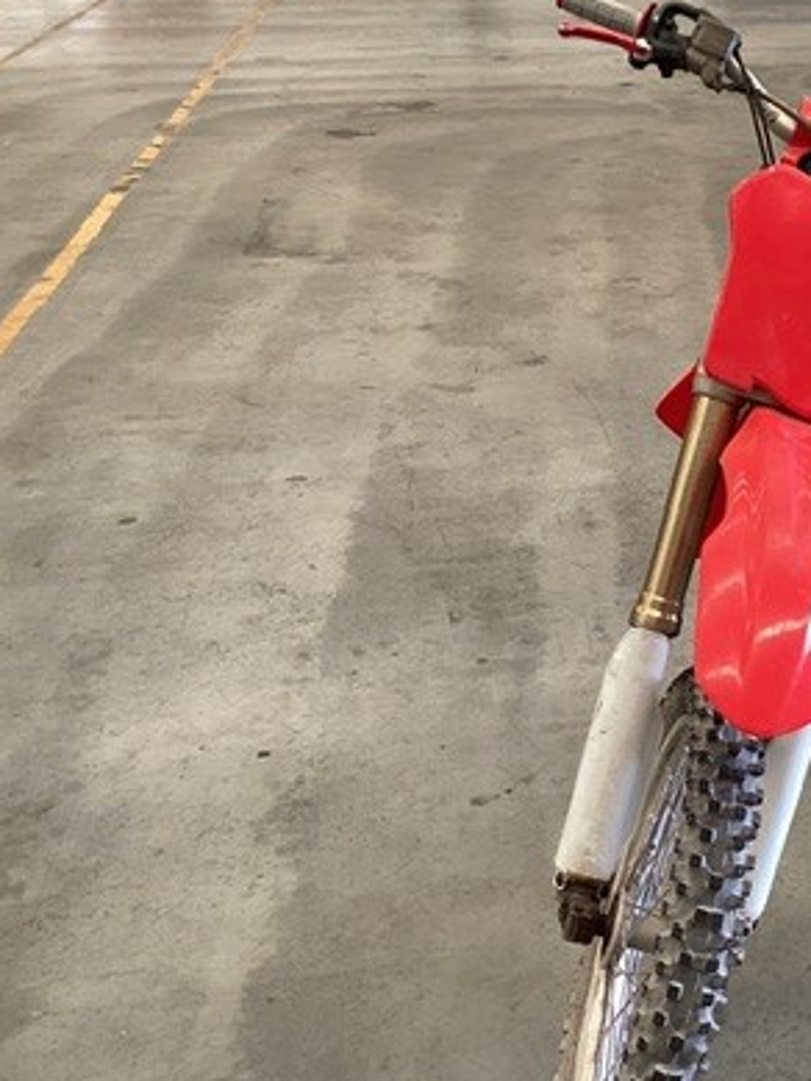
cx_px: 839
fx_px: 1592
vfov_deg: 37.4
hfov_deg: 26.8
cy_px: 628
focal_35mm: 51
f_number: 2.4
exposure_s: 1/60
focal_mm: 3.3
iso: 100
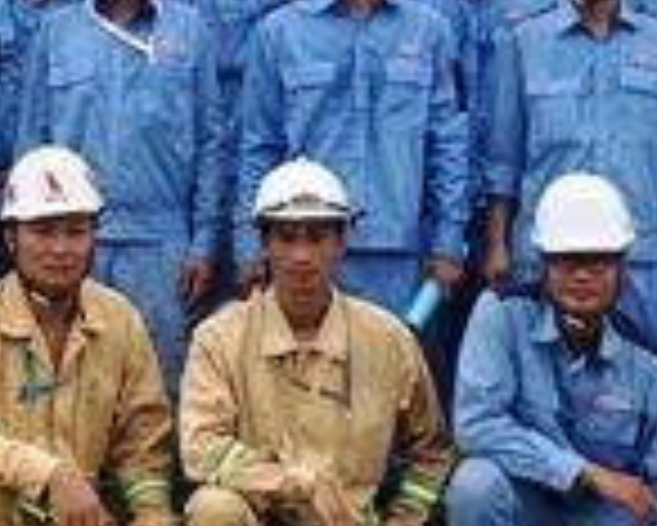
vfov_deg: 12.2
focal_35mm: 120
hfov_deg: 16.0
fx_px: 2335
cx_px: 274
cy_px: -265
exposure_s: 1/1000
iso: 20
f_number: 1.8
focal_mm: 4
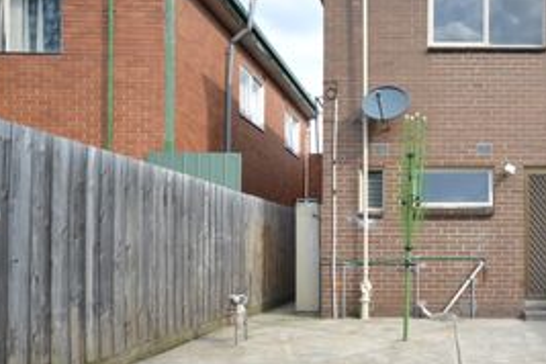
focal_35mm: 37
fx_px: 561
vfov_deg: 35.7
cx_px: 434
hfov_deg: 49.0
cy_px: 232
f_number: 6.3
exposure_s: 1/160
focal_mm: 14
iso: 100
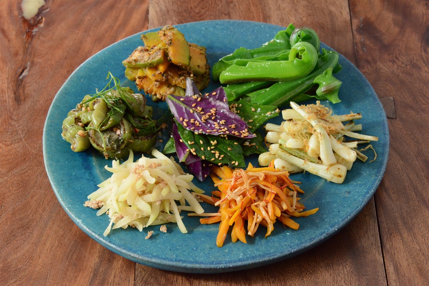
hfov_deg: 19.5
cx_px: 214
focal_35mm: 105
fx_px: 1251
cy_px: 143
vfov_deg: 13.0
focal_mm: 105
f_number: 13
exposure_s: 1/15
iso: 6400
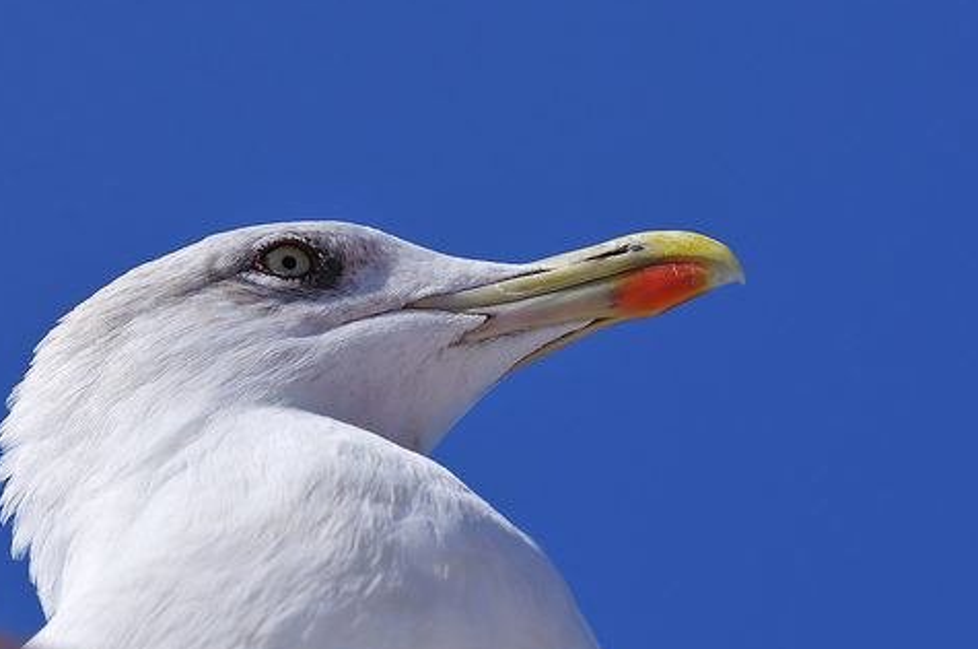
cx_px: 490
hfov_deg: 3.6
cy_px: 266
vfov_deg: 2.4
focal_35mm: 569
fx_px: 15432
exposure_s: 1/640
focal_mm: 300
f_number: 8
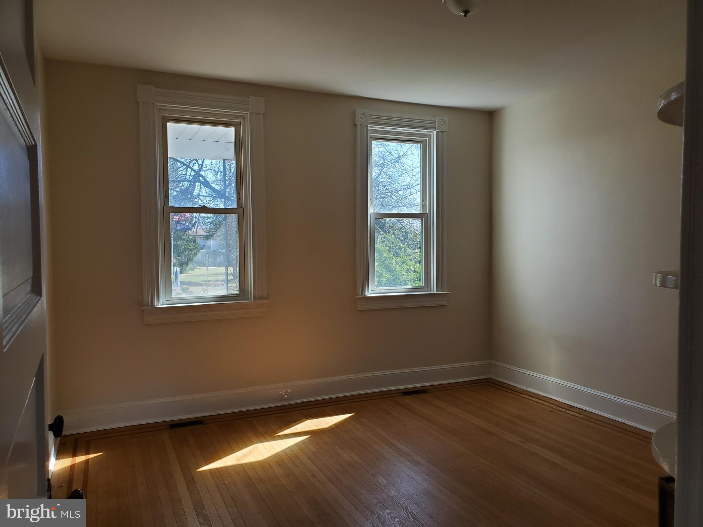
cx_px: 352
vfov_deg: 53.1
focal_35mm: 26
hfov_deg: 67.3
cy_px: 264
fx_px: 528
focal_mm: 4.3
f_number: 2.4
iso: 80
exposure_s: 1/120
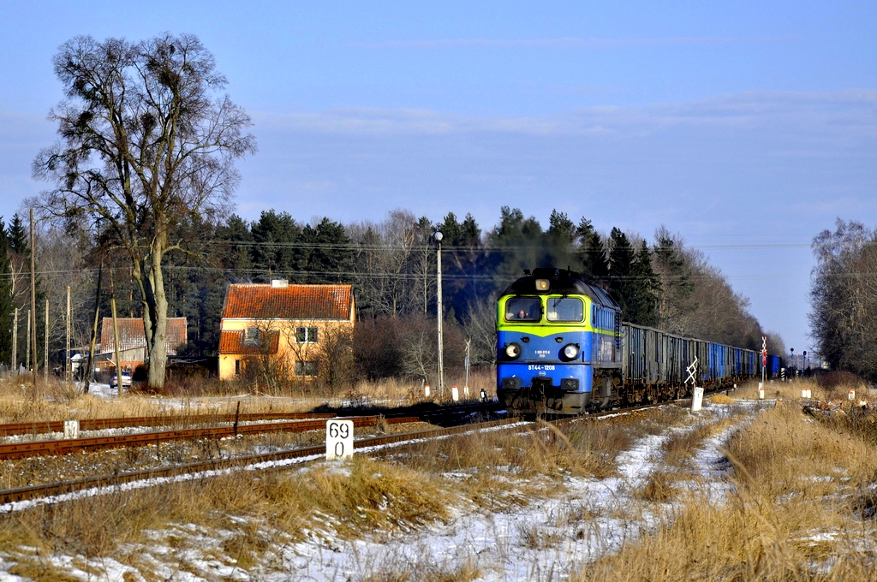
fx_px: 2920
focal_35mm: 120
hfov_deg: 17.1
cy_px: 291
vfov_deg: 11.4
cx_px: 438
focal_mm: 80
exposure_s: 1/800
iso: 200
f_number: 8
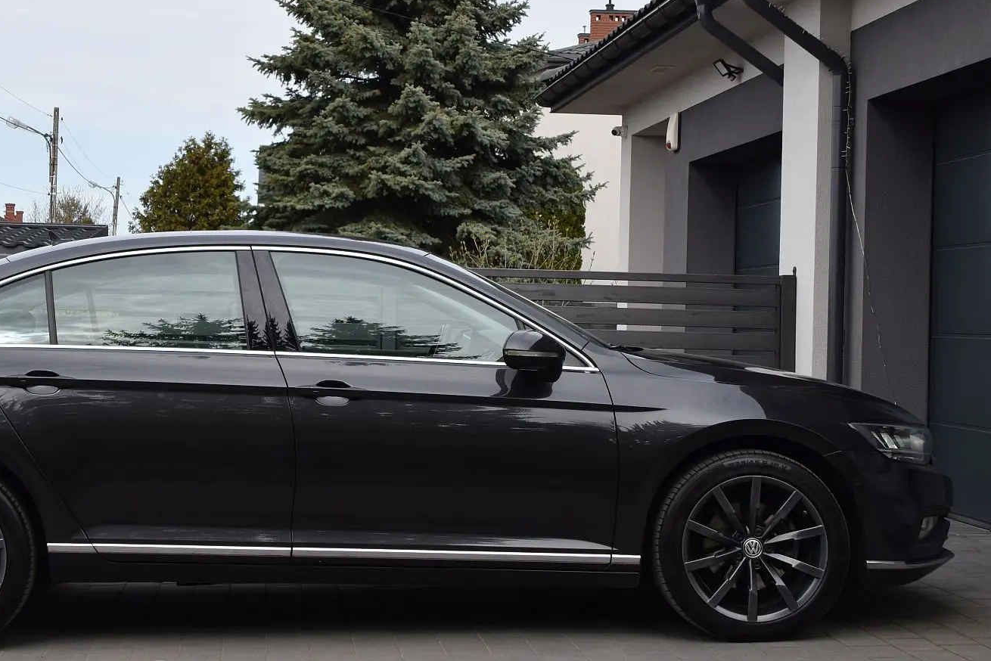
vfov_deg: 21.3
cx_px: 307
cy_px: 287
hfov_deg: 31.2
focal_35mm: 64
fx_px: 1755
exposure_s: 1/320
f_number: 9
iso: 320
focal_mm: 29
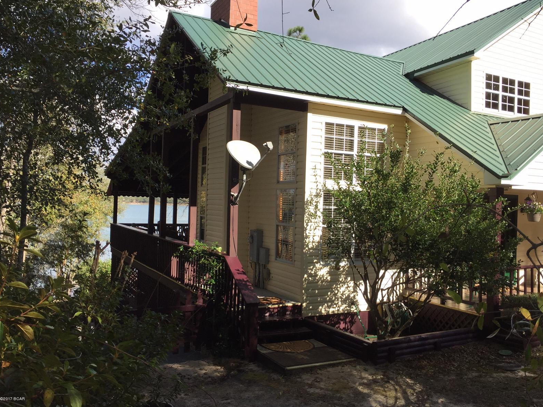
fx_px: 471
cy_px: 202
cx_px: 279
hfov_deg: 60.0
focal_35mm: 30
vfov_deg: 46.8
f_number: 2.2
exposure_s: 1/964
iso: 32
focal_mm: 4.15
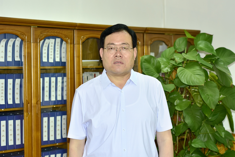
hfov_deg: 27.0
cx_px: 118
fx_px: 489
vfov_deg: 18.2
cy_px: 78
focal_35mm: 75
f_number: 2.8
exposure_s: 1/80
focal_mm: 50
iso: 100
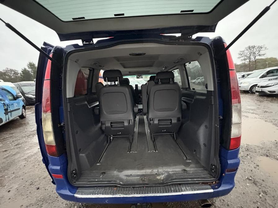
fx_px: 112
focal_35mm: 14
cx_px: 139
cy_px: 104
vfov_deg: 85.7
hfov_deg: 102.1
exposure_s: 1/30
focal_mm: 2.22
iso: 1600
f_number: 2.2
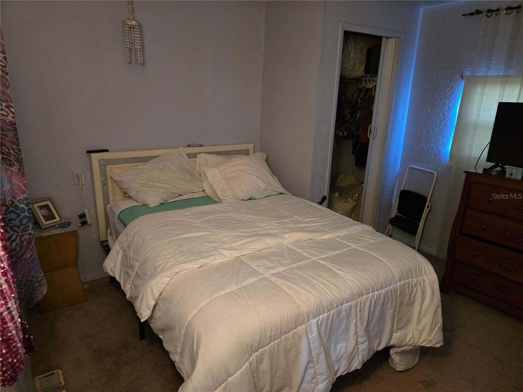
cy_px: 196
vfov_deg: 58.9
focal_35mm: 23
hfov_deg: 73.9
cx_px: 262
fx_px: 347
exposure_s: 1/60
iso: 1000
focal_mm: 6.3
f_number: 1.7
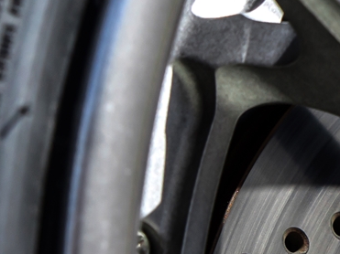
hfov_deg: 10.0
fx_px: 1758
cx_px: 743
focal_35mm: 179
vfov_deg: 8.1
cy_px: 392
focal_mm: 36
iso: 125
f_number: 6.3
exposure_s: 1/250
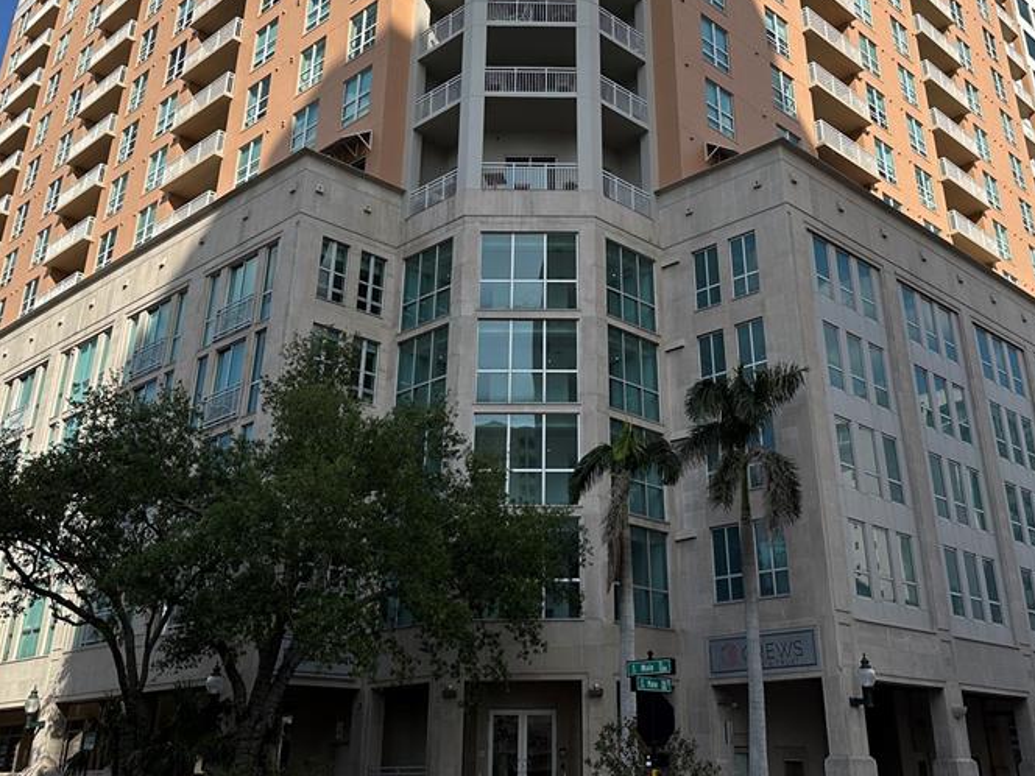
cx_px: 572
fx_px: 1106
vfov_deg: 37.8
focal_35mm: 37
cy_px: 204
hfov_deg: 50.1
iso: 80
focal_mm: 6.86
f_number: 1.78
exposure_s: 1/5263
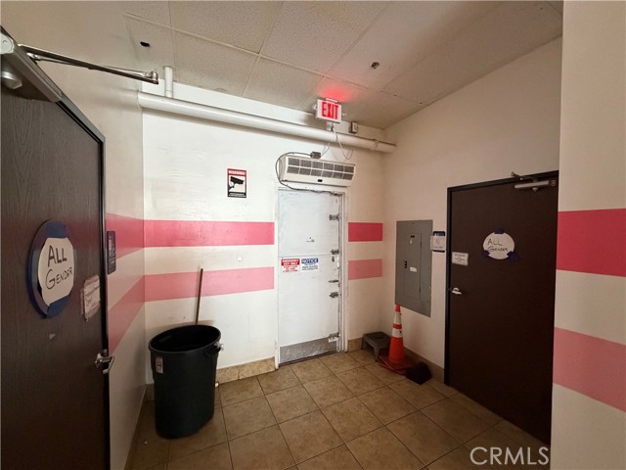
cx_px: 313
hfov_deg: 102.1
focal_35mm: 14
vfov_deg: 85.7
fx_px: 253
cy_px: 235
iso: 800
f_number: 2.2
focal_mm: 2.22
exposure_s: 1/60
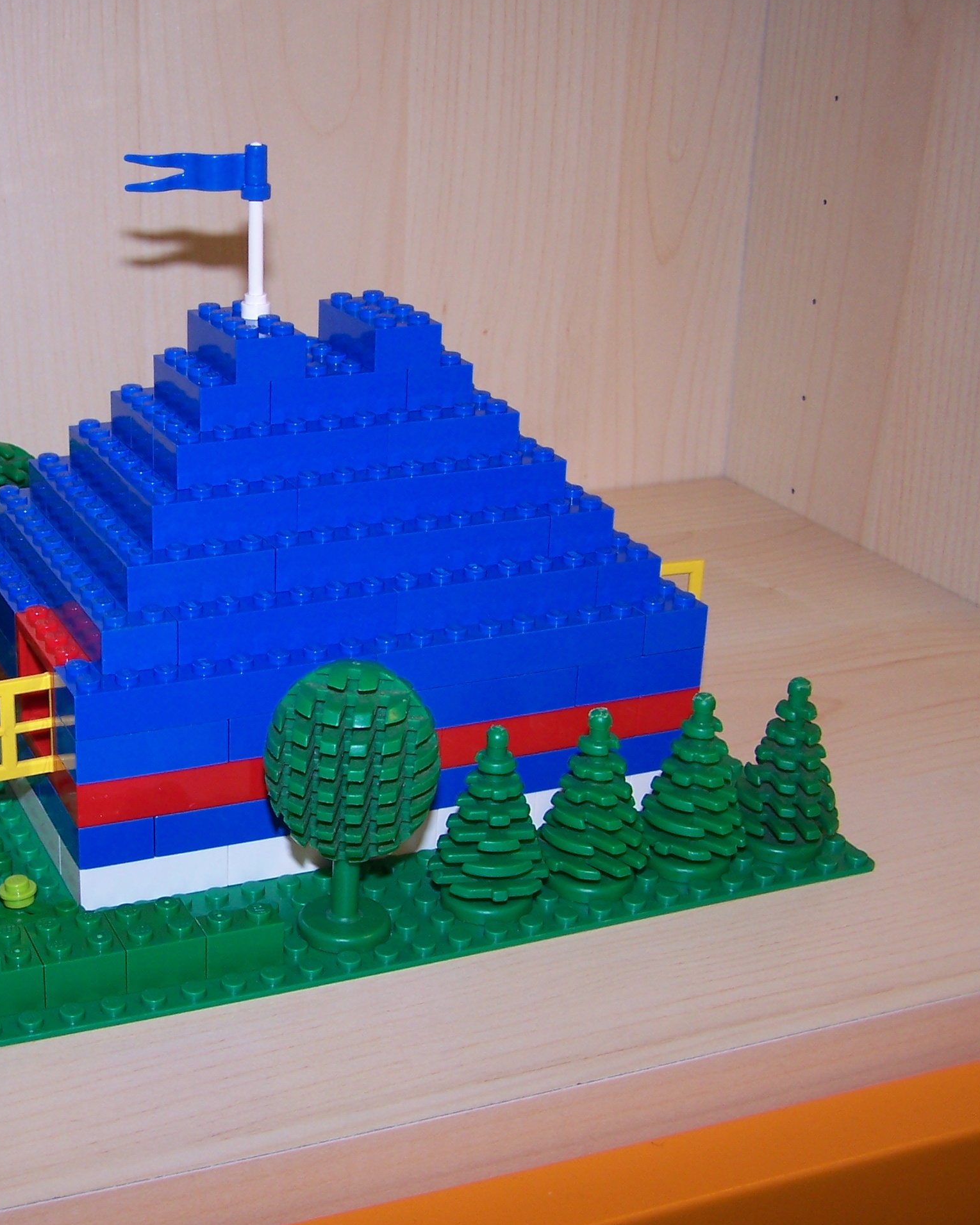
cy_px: 610
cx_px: 183
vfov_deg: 37.3
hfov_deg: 29.5
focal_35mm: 50
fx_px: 1813
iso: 80
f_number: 2.8
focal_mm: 6.3
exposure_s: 1/60
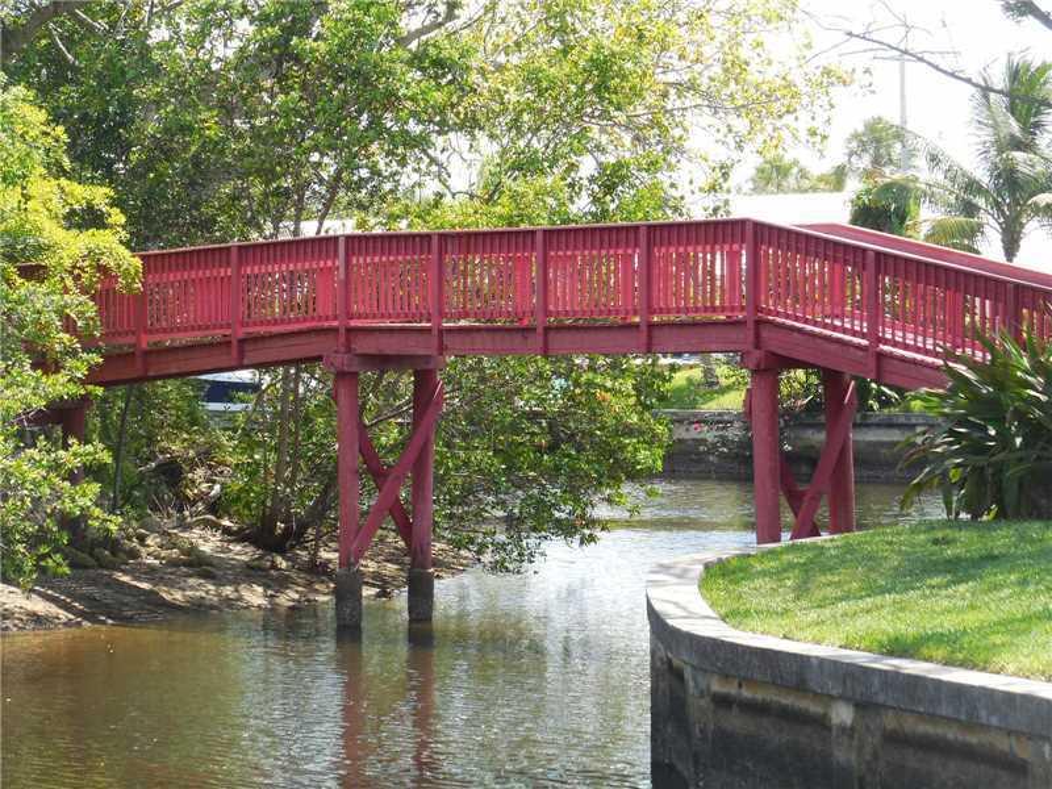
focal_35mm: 126
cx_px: 526
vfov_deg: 11.8
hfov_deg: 15.6
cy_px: 394
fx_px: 3829
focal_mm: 22.4
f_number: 5
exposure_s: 1/200
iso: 125
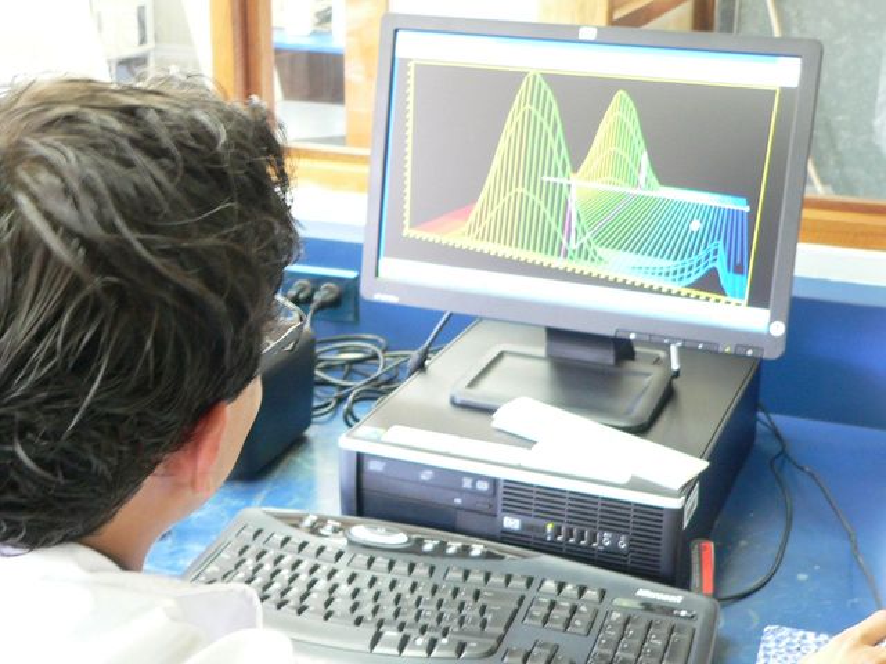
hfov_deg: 35.5
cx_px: 443
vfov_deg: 27.0
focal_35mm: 54
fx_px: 1382
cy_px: 332
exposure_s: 1/4
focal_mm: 8.9
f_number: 2.8
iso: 200
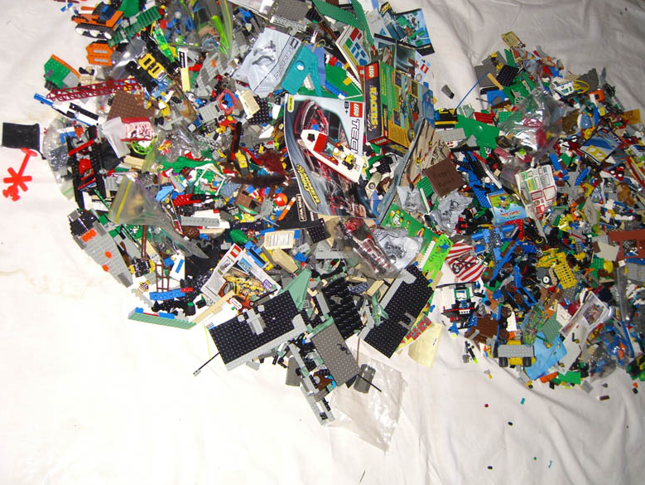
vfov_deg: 36.8
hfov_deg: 47.8
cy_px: 248
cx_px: 325
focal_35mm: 39
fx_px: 727
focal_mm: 7.9
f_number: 2.8
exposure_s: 1/60
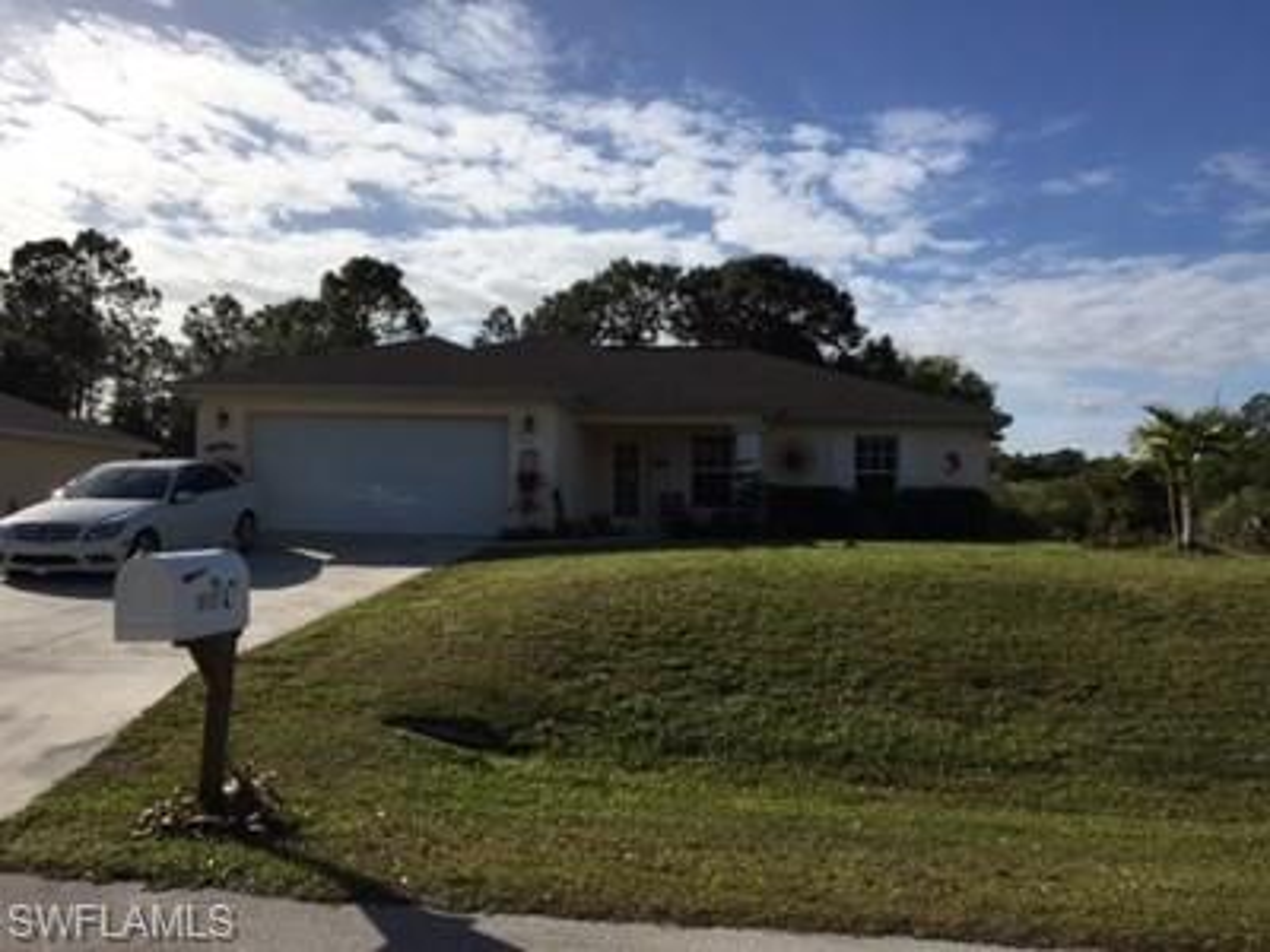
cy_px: 476
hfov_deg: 61.7
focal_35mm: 29
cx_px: 635
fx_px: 1064
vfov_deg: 48.2
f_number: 2.2
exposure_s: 1/3663
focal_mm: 4.15
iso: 25
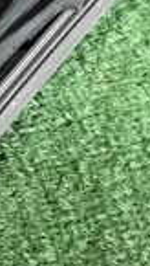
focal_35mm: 171
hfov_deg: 7.0
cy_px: 90
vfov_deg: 12.6
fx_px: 1204
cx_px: -112
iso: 2500
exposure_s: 1/125
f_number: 2.7
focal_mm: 6.83
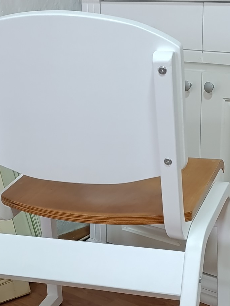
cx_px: 76
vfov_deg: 46.1
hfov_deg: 35.7
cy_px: 202
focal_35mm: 40
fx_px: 354
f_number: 1.6
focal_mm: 6.14
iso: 1000
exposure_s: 1/100
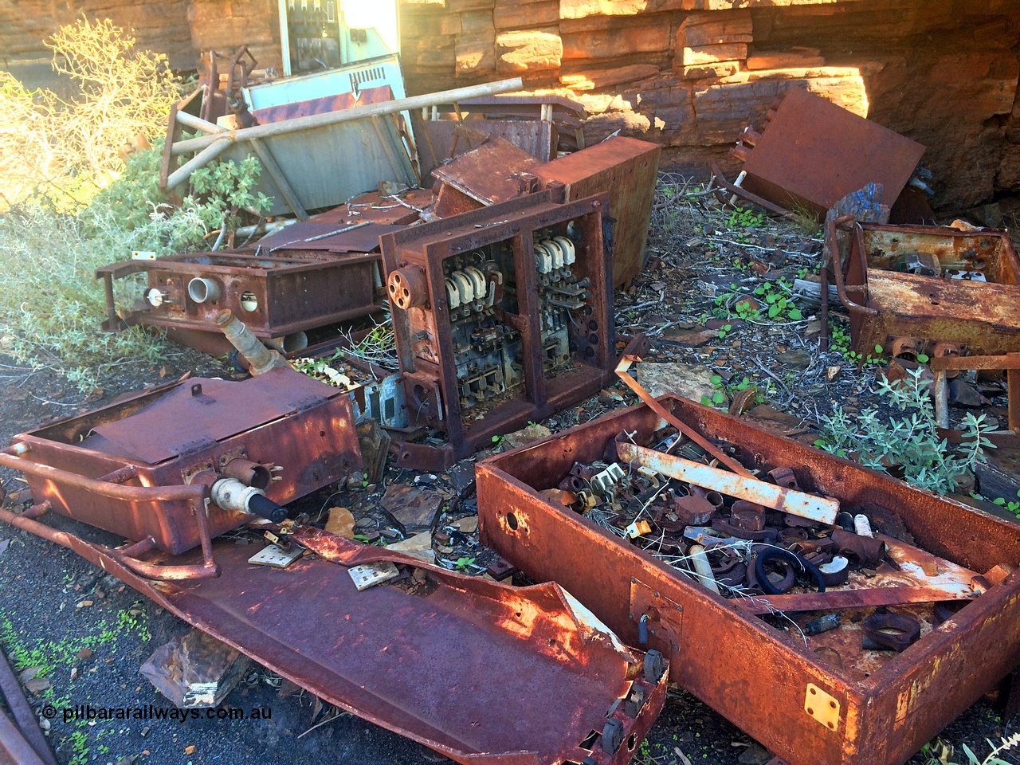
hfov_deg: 61.7
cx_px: 510
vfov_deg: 48.2
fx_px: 855
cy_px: 382
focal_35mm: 29
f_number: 2.2
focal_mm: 4.15
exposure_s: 1/50
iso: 40
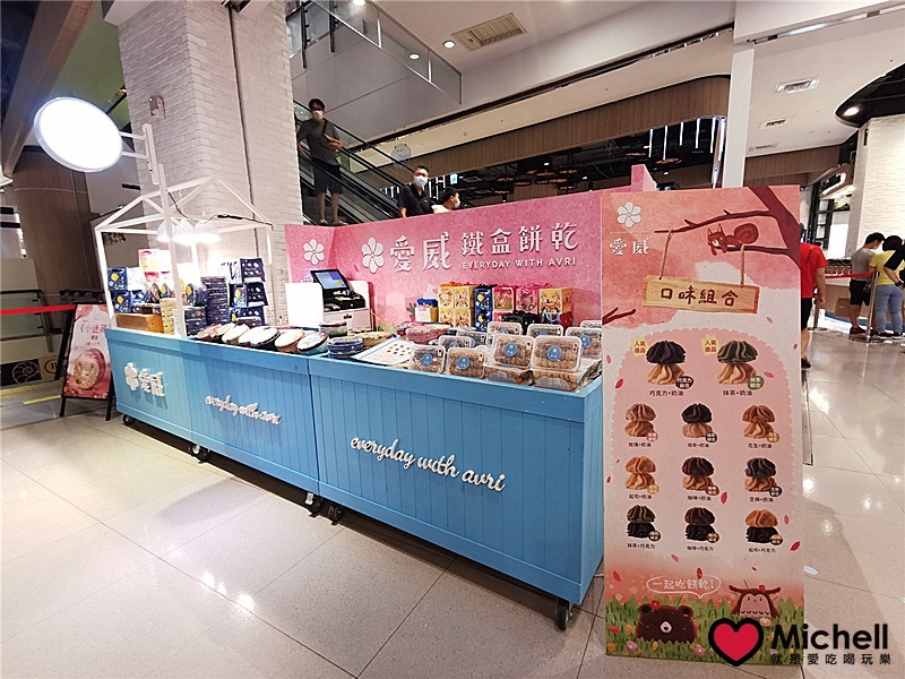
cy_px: 340
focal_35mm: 16
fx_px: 418
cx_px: 452
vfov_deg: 78.1
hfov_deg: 94.5
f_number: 2.2
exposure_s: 1/24
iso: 320
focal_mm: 2.35
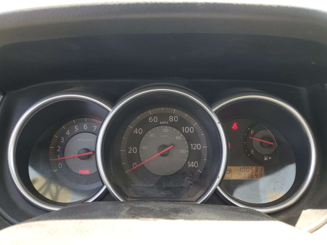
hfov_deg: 67.3
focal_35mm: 26
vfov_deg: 53.1
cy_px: 122
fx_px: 246
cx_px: 164
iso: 50
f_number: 1.5
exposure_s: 1/152
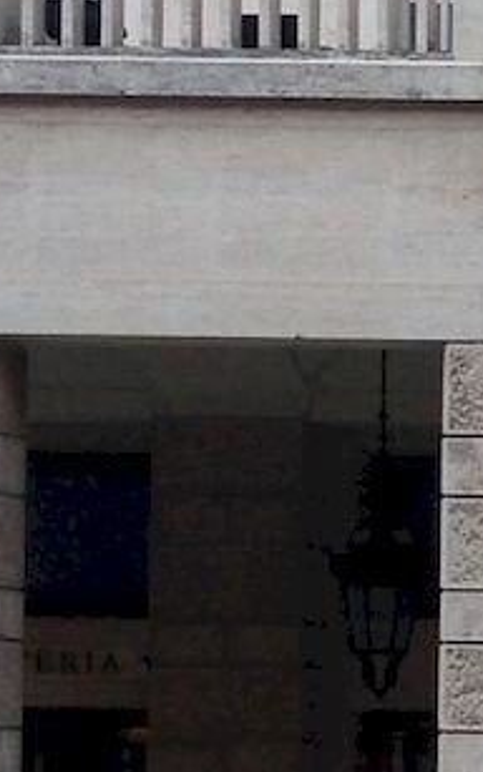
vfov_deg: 9.2
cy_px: 692
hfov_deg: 5.3
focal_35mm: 228
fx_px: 4800
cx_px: 1726
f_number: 2.4
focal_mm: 4.12
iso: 50
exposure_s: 1/335
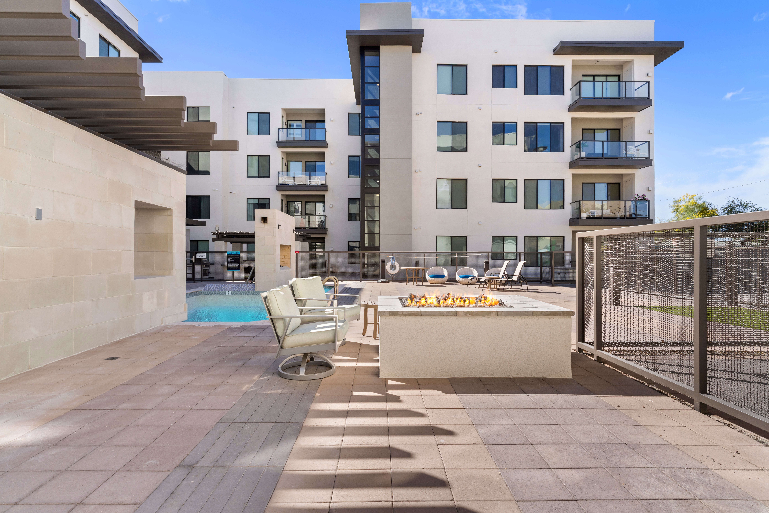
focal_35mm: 20
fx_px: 427
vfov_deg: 61.9
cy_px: 256
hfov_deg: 84.0
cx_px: 384
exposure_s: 1/500
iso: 200
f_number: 8
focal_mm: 20
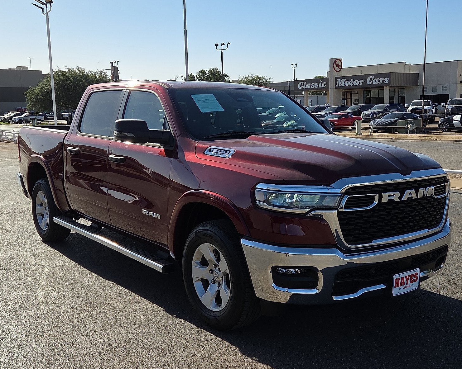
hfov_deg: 46.9
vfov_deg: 38.2
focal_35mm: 39
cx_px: 232
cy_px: 184
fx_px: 533
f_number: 1.8
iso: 77
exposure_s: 1/10000
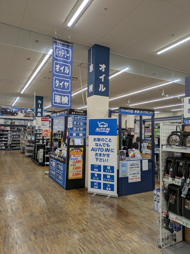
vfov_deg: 69.4
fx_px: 183
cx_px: 95
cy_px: 127
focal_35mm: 25
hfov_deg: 54.9
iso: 57
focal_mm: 5.43
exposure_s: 1/120
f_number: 1.89
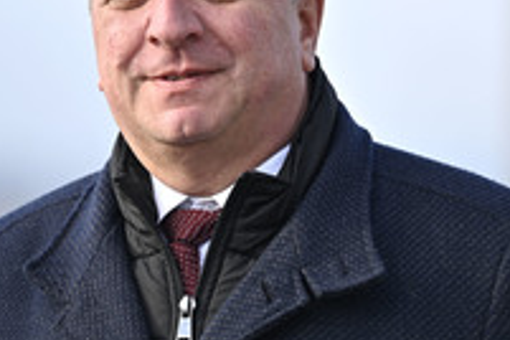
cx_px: 250
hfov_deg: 4.6
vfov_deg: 3.1
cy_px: 188
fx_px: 6360
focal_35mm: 449
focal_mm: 200
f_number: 2.8
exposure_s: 1/400
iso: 50
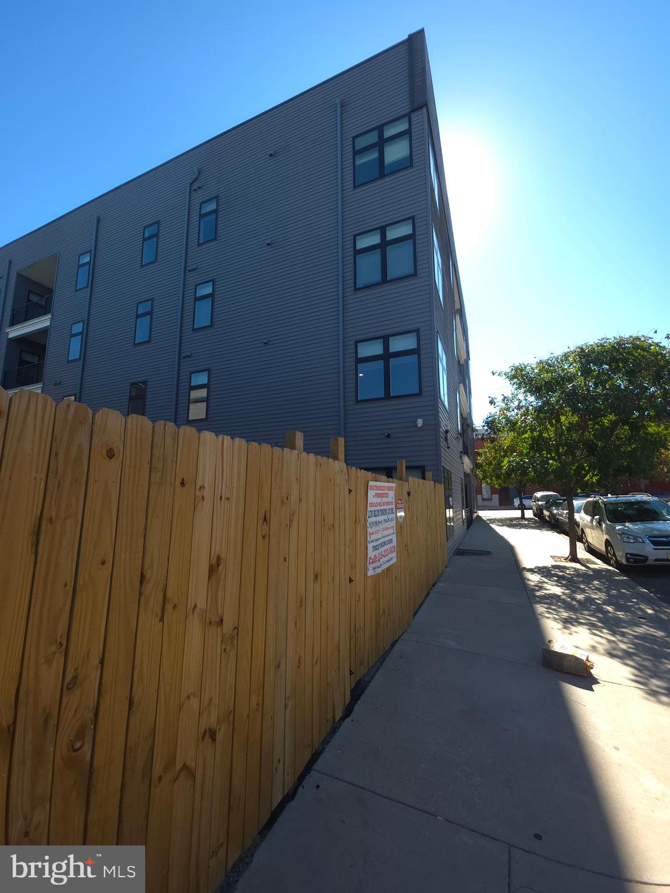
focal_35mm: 13
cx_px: 335
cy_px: 446
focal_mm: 2.2
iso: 20
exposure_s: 1/241
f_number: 1.9
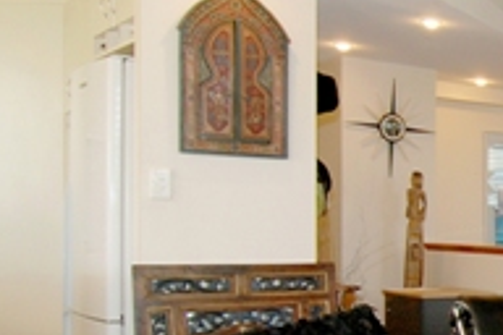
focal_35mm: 60
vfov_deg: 21.7
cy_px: 348
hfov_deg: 27.1
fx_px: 838
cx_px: 681
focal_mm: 12
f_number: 7.1
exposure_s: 1/30
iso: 250
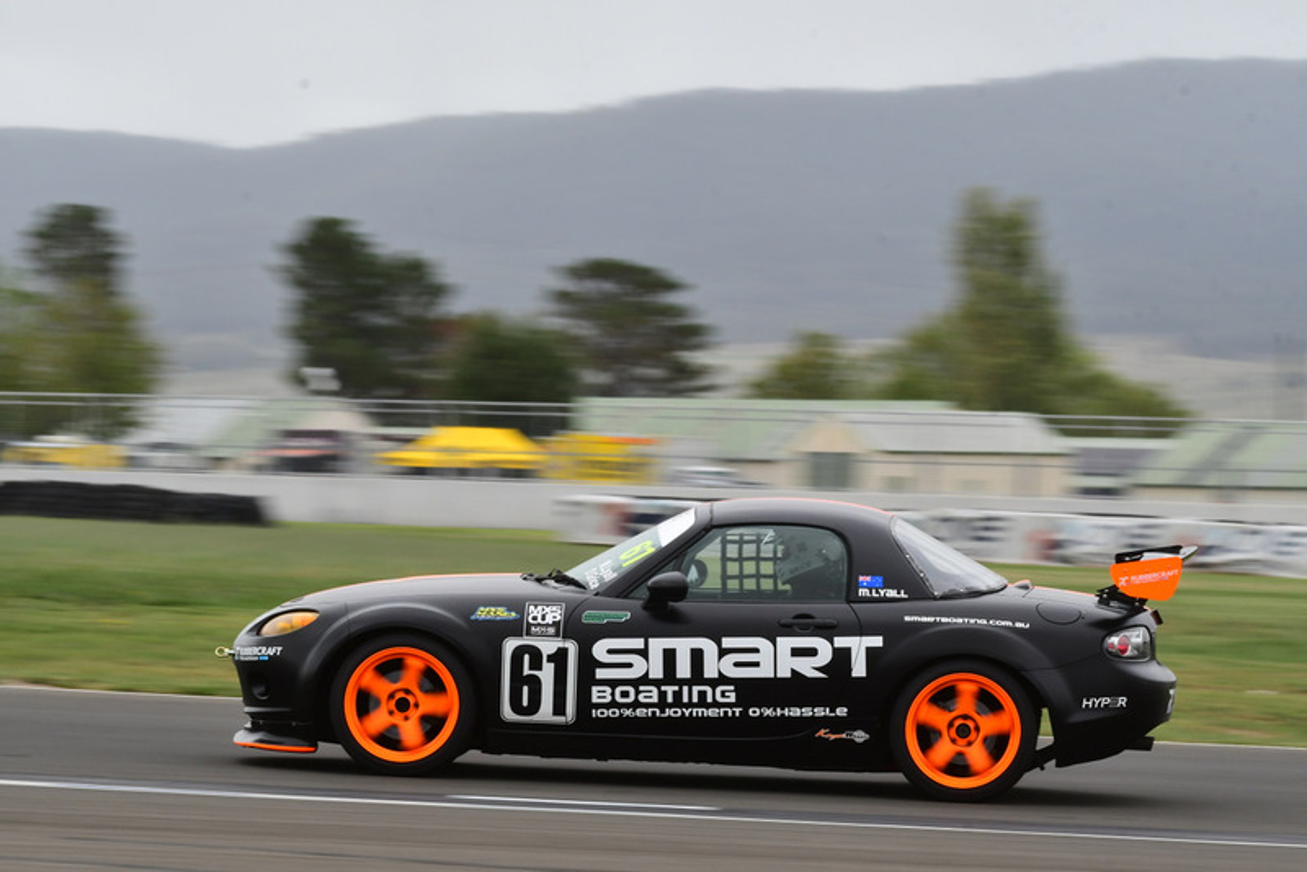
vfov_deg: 4.6
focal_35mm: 300
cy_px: 436
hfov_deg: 6.9
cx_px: 654
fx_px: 10895
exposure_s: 1/200
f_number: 14
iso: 500
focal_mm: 200
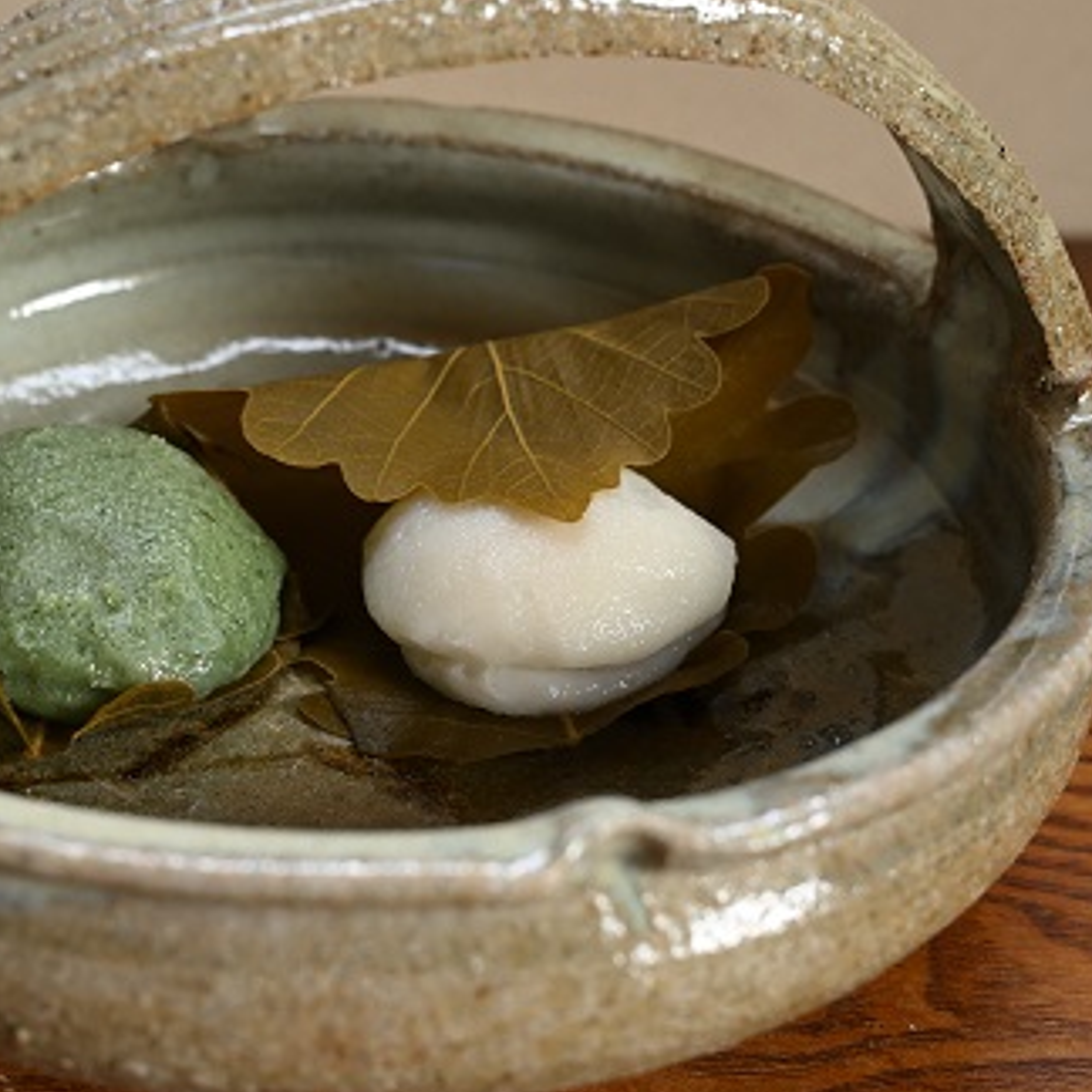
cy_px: 507
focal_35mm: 64
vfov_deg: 26.9
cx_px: 372
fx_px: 2284
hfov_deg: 26.7
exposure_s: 1/30
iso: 200
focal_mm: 40
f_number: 5
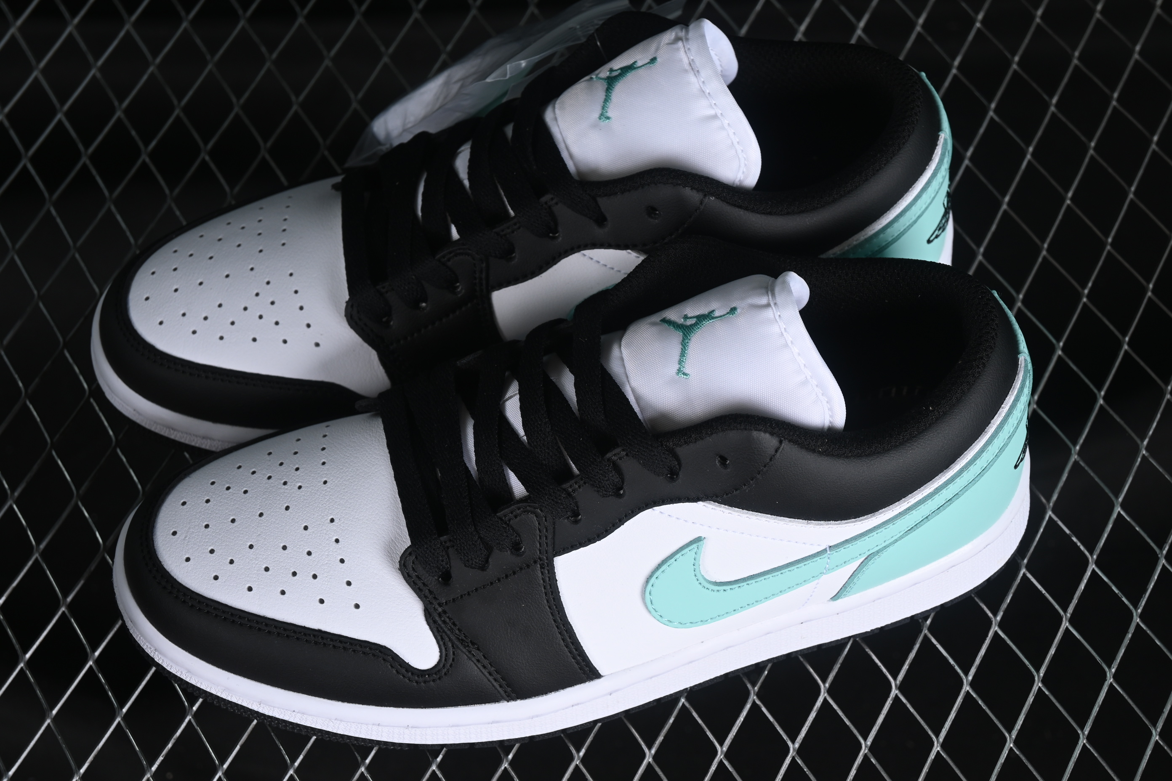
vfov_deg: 18.2
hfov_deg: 27.0
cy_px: 390
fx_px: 2441
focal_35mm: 75
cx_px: 586
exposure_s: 1/60
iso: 160
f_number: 7.1
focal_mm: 50
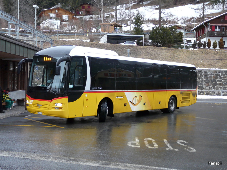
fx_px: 302
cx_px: 114
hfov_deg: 41.2
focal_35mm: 46
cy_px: 85
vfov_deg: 31.5
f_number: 3.2
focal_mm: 7.5
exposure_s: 1/50
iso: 100
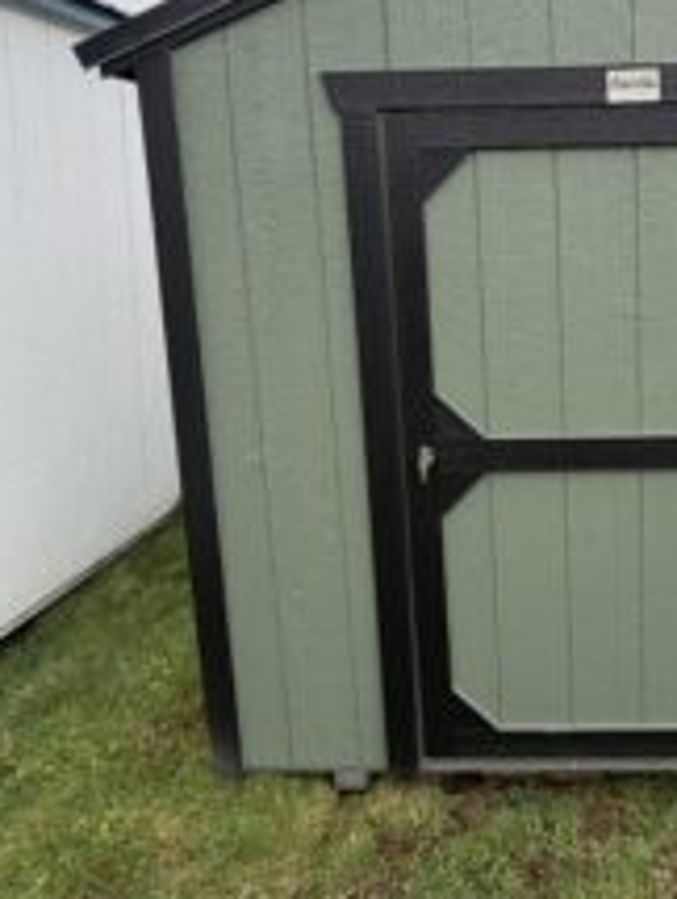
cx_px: 602
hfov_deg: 48.0
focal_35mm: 26
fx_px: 676
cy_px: 289
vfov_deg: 65.2
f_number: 2.2
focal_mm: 2.22
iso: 40
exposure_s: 1/157
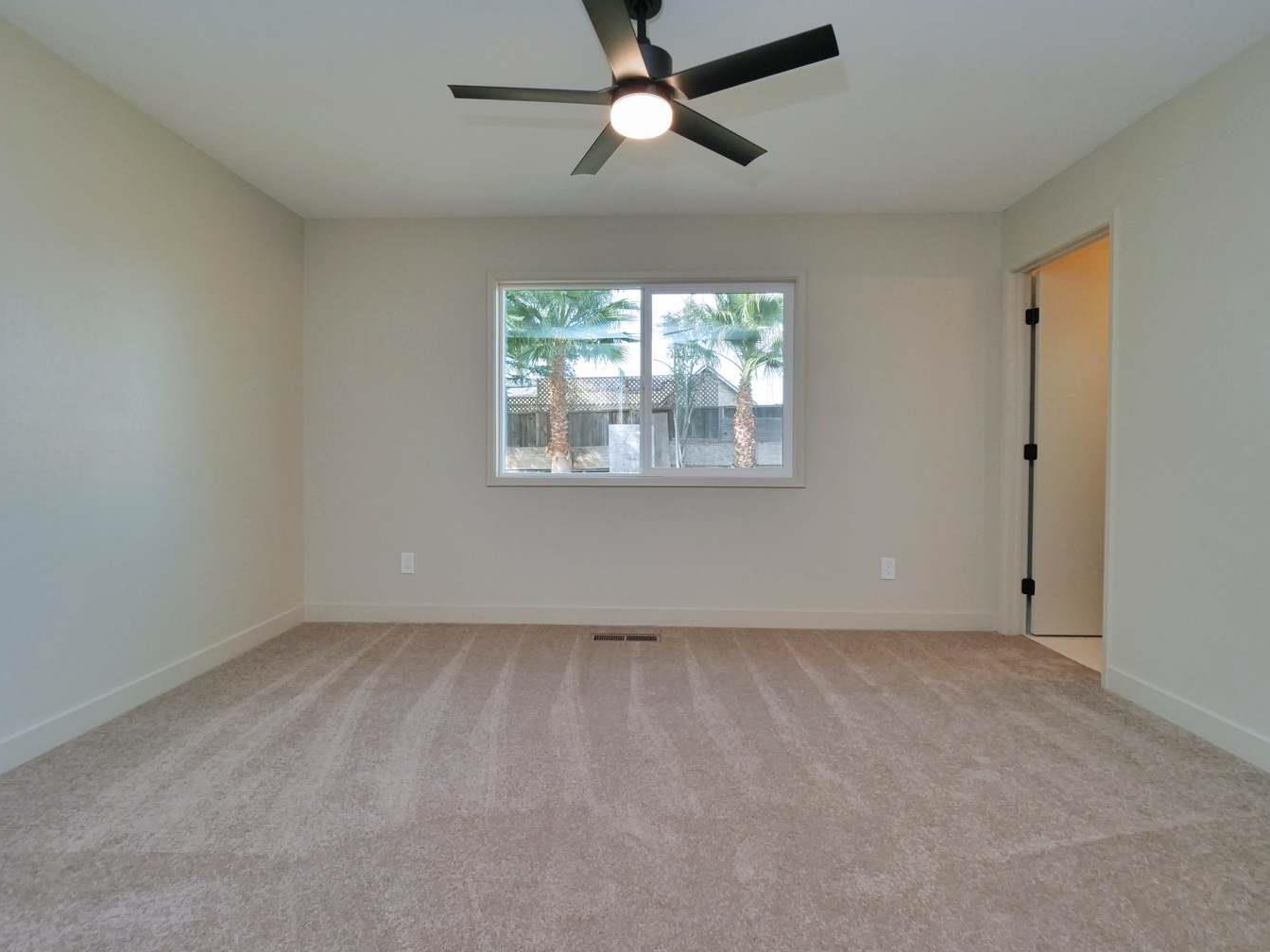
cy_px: 457
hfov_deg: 98.2
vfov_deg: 81.7
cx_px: 644
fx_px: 550
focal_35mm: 15
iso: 800
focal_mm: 7
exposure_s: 1/160
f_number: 6.3
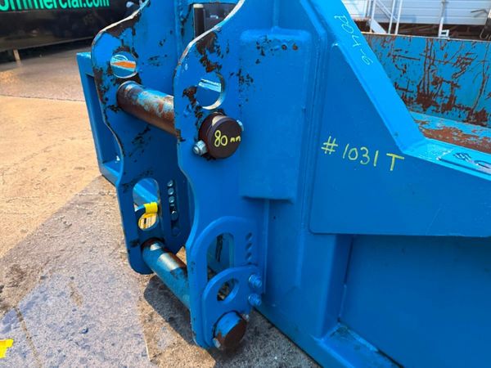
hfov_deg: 71.6
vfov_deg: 56.8
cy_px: 184
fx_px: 340
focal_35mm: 24
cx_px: 246
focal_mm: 6.76
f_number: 1.78
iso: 640
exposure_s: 1/33
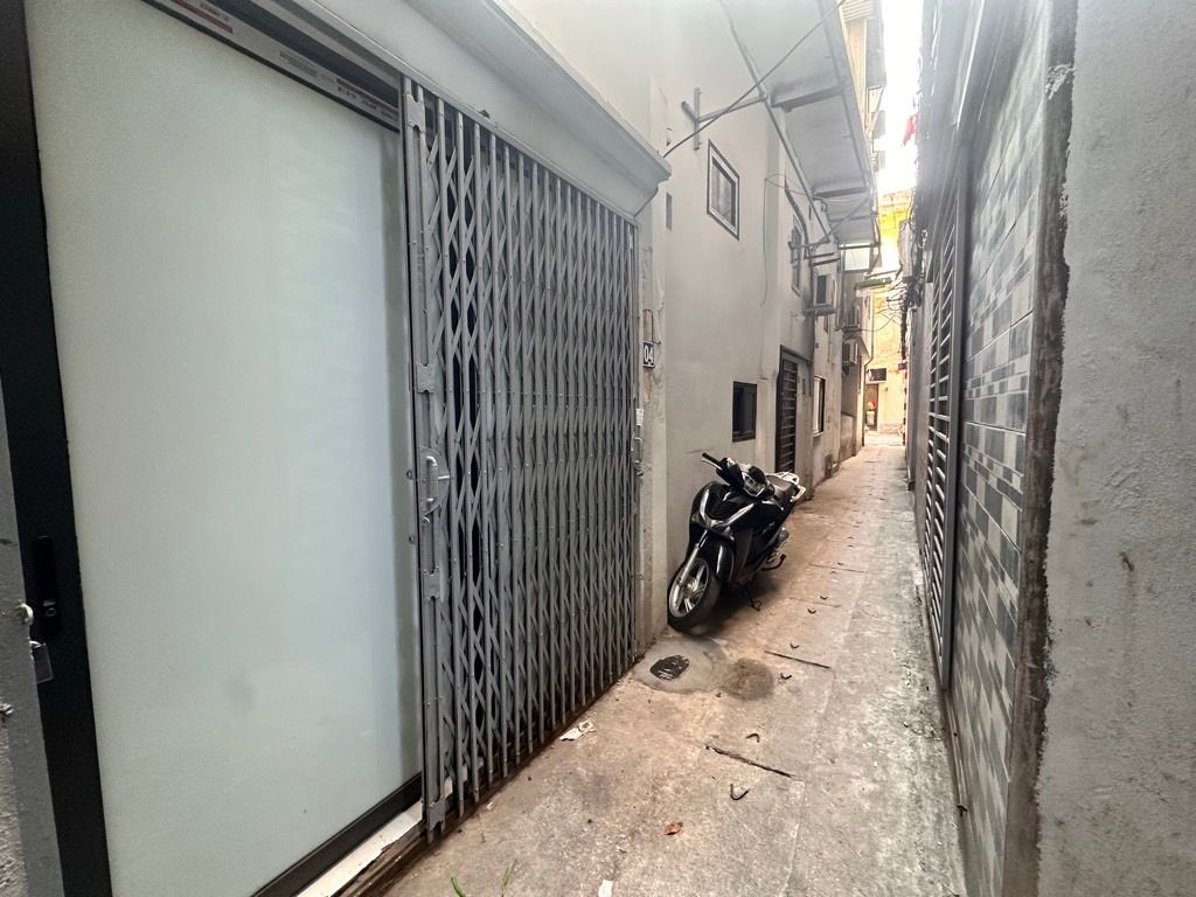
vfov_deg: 85.7
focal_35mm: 14
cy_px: 448
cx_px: 598
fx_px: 484
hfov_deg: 102.1
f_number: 2.2
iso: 320
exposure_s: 1/100
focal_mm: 2.22
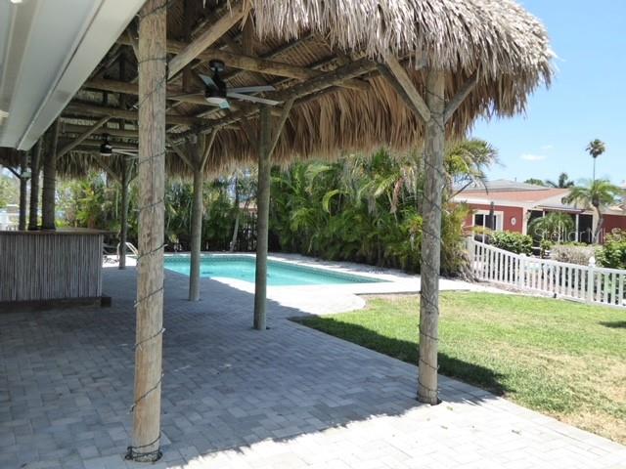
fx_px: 524
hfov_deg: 61.7
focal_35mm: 29
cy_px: 234
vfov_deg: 48.2
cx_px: 313
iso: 200
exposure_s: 1/500
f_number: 3.5
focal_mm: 5
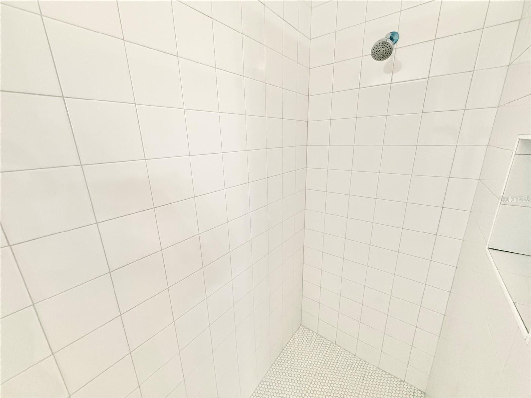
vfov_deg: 85.7
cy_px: 199
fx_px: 215
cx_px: 266
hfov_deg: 102.1
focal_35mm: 14
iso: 320
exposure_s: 1/120
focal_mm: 2.22
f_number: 2.2
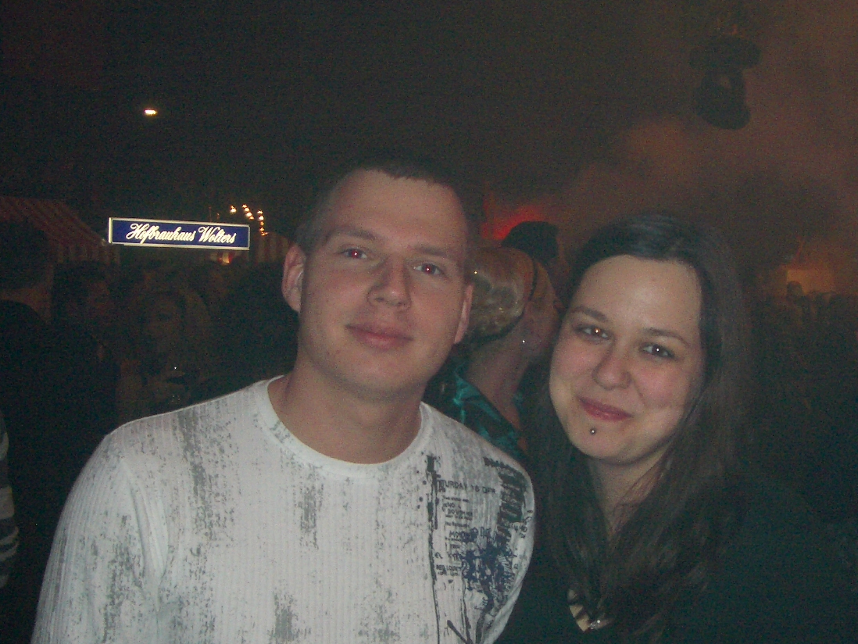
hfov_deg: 37.3
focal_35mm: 51
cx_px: 519
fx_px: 1264
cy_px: 416
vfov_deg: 28.4
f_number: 2.6
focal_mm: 5.8
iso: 200
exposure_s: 1/60
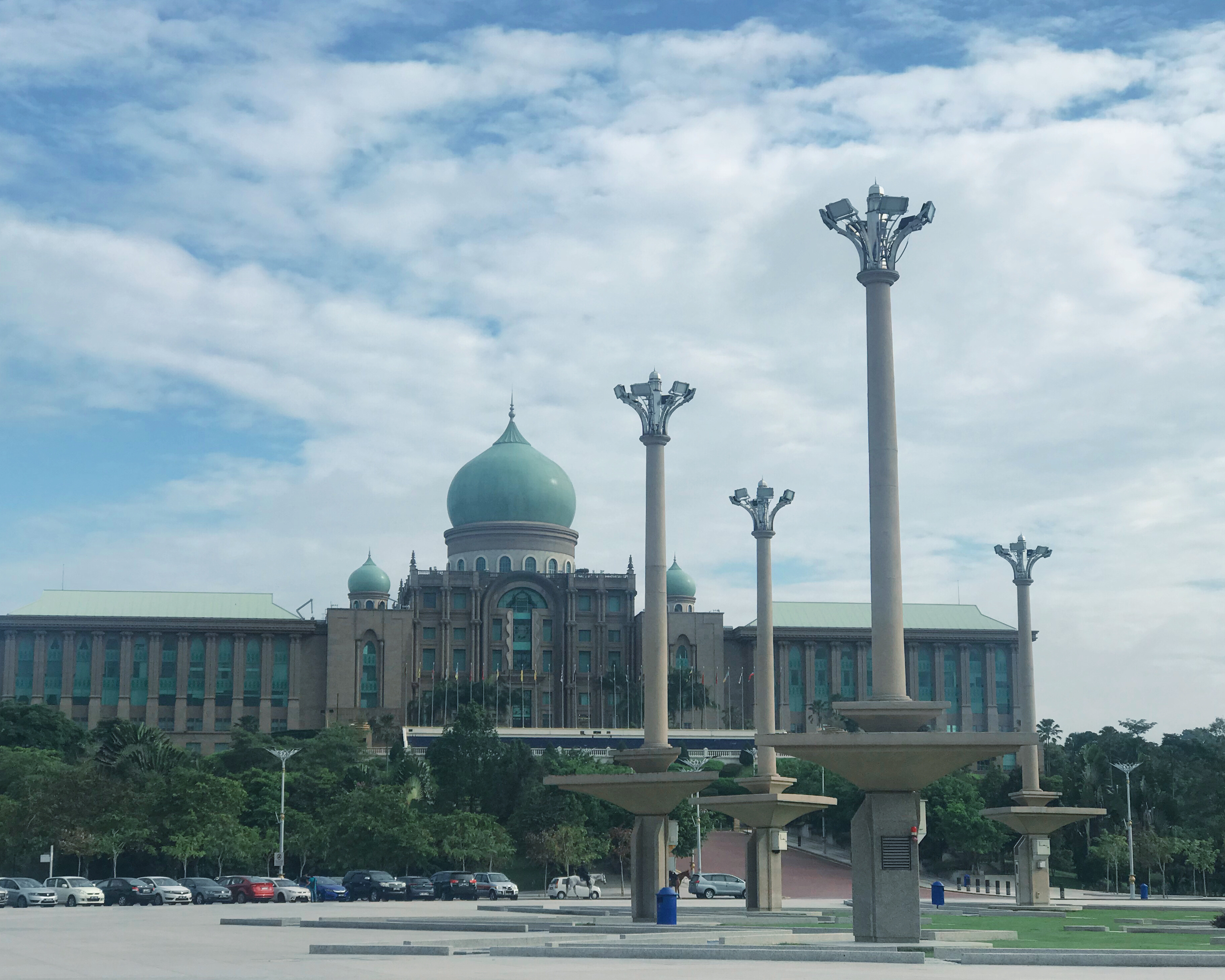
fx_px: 2211
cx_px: 593
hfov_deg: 31.0
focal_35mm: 61
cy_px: 487
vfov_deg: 25.0
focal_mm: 6.6
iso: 20
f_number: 2.8
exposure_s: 1/1368
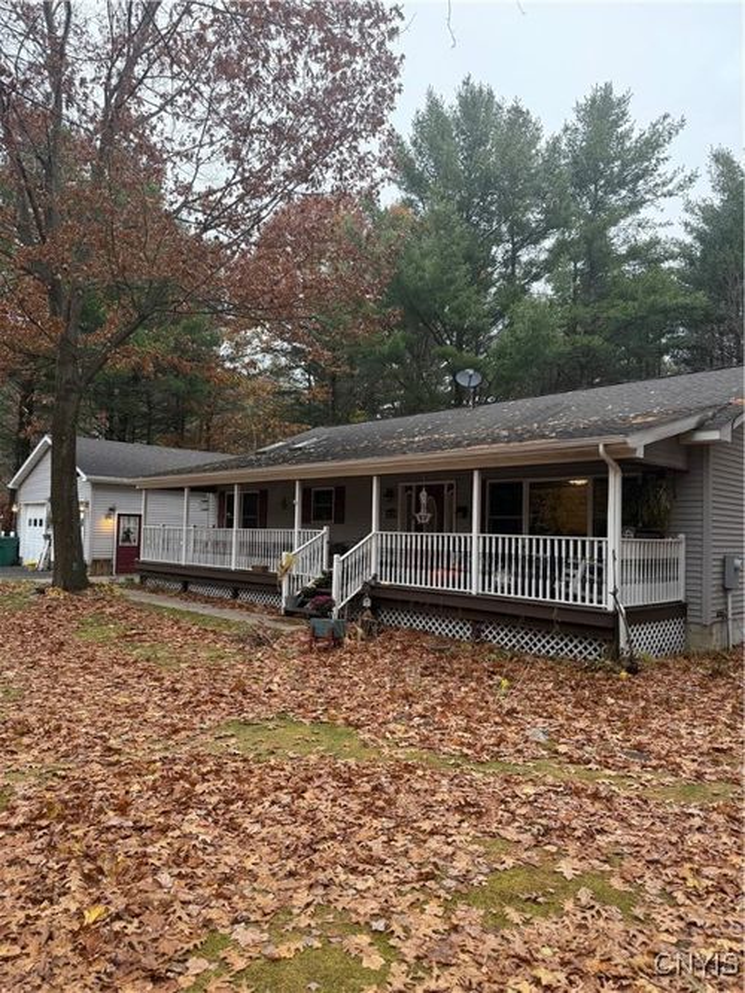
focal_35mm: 24
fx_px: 689
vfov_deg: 71.6
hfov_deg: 56.8
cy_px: 496
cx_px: 372
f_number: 1.78
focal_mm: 6.76
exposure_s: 1/232
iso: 160
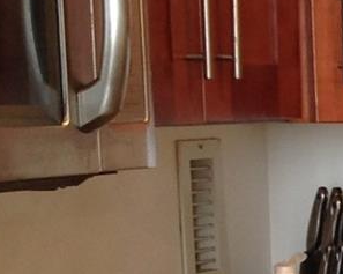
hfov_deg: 9.7
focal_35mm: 184
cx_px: 725
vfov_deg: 8.3
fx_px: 1866
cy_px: 376
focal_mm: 4.28
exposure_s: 1/15
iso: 50
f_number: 2.4
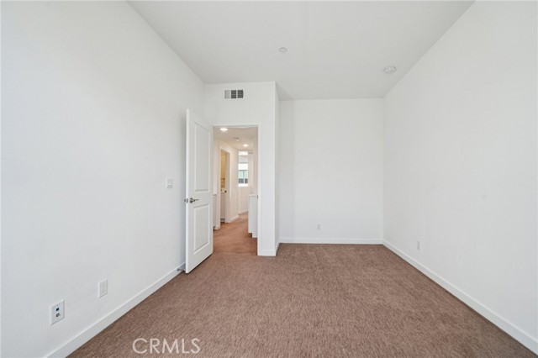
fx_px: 194
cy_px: 179
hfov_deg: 108.4
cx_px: 269
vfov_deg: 85.4
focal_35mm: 13
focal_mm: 13
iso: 250
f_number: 8
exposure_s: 1/30
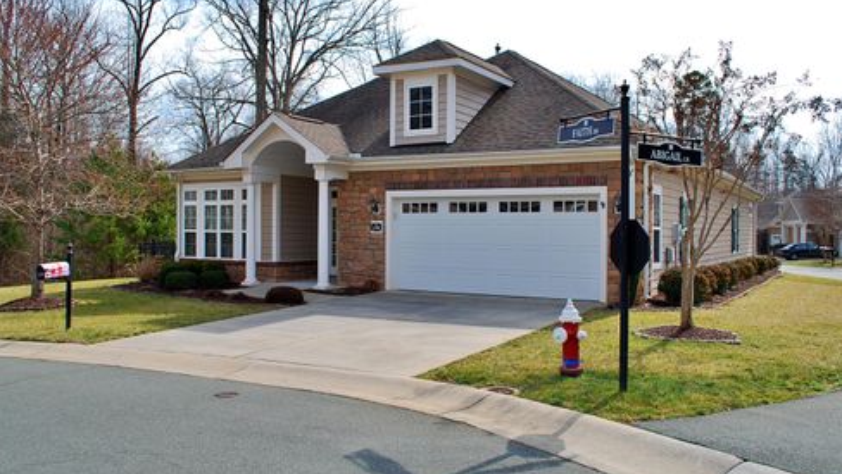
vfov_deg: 40.2
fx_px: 648
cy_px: 228
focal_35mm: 29
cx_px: 418
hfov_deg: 66.0
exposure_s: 1/200
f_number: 7.1
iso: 100
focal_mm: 18
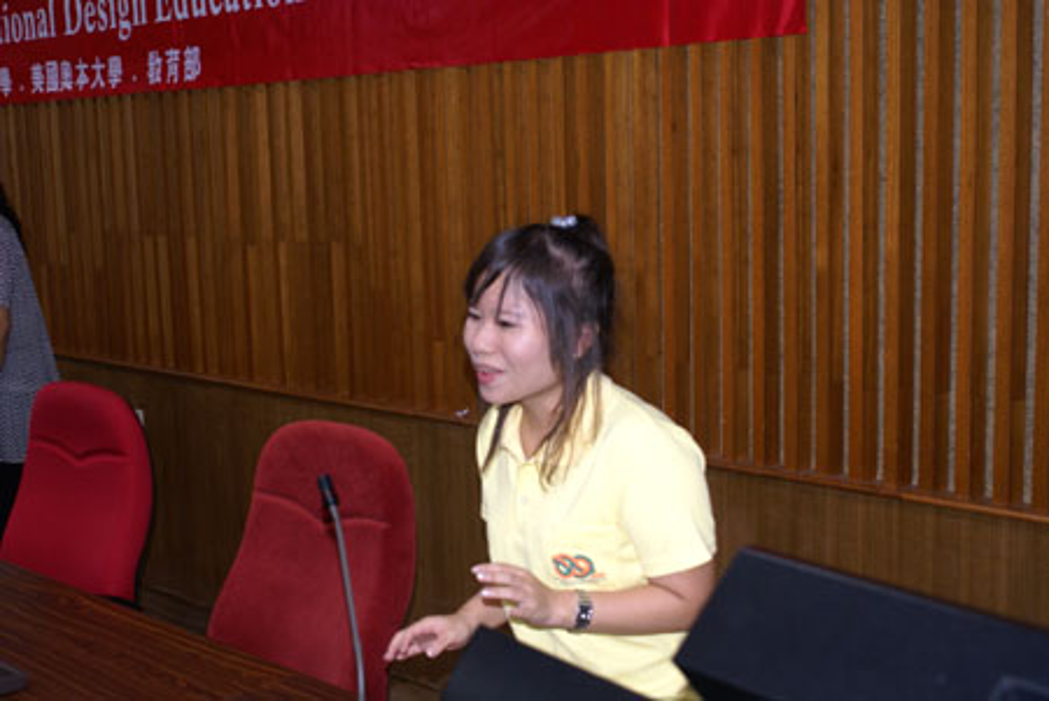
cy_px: 350
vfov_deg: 25.8
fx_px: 1531
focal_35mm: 52
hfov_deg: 37.8
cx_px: 524
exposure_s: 1/60
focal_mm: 35
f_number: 5.6
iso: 400
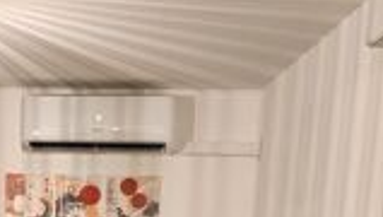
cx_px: 48
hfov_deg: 29.1
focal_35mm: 70
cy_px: 348
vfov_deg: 15.6
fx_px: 712
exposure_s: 1/100
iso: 640
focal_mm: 5
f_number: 1.8
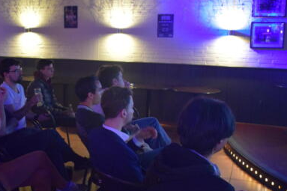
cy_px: 105
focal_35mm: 47
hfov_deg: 41.6
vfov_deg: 28.6
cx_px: 106
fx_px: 375
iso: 5600
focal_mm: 24
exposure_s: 1/60
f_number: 3.8
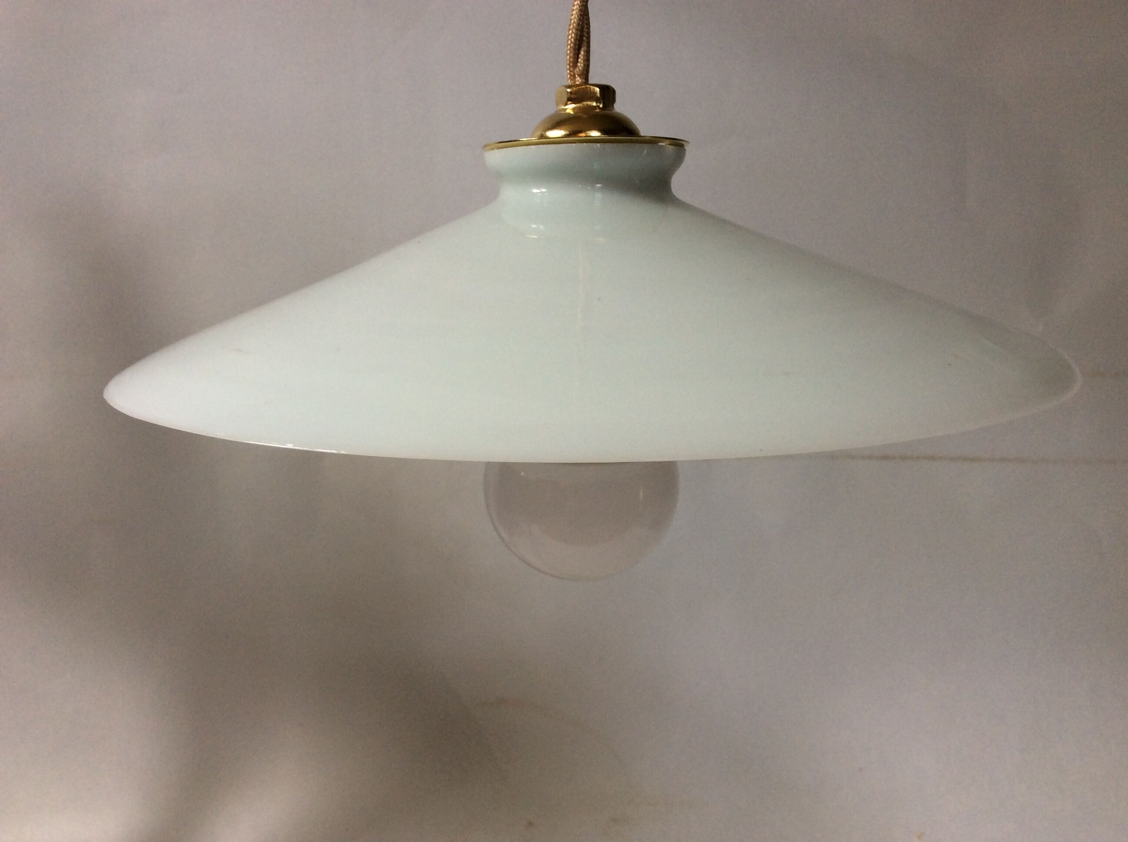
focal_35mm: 32
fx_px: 1041
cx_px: 564
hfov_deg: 56.9
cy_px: 421
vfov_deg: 44.1
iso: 40
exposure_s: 1/25
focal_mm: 3.3
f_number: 2.4
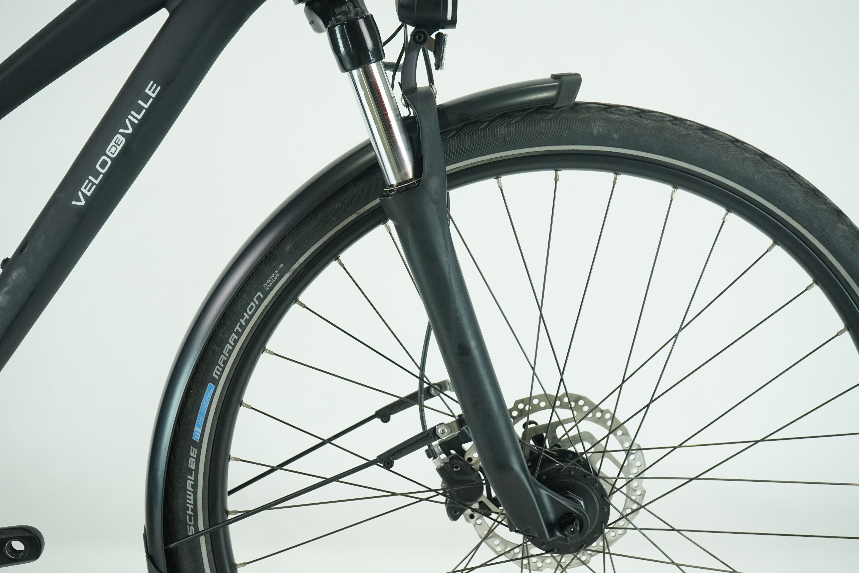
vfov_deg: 27.0
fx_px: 1193
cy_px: 286
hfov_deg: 39.6
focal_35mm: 50
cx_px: 430
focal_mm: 50
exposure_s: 1/200
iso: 2500
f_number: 7.1
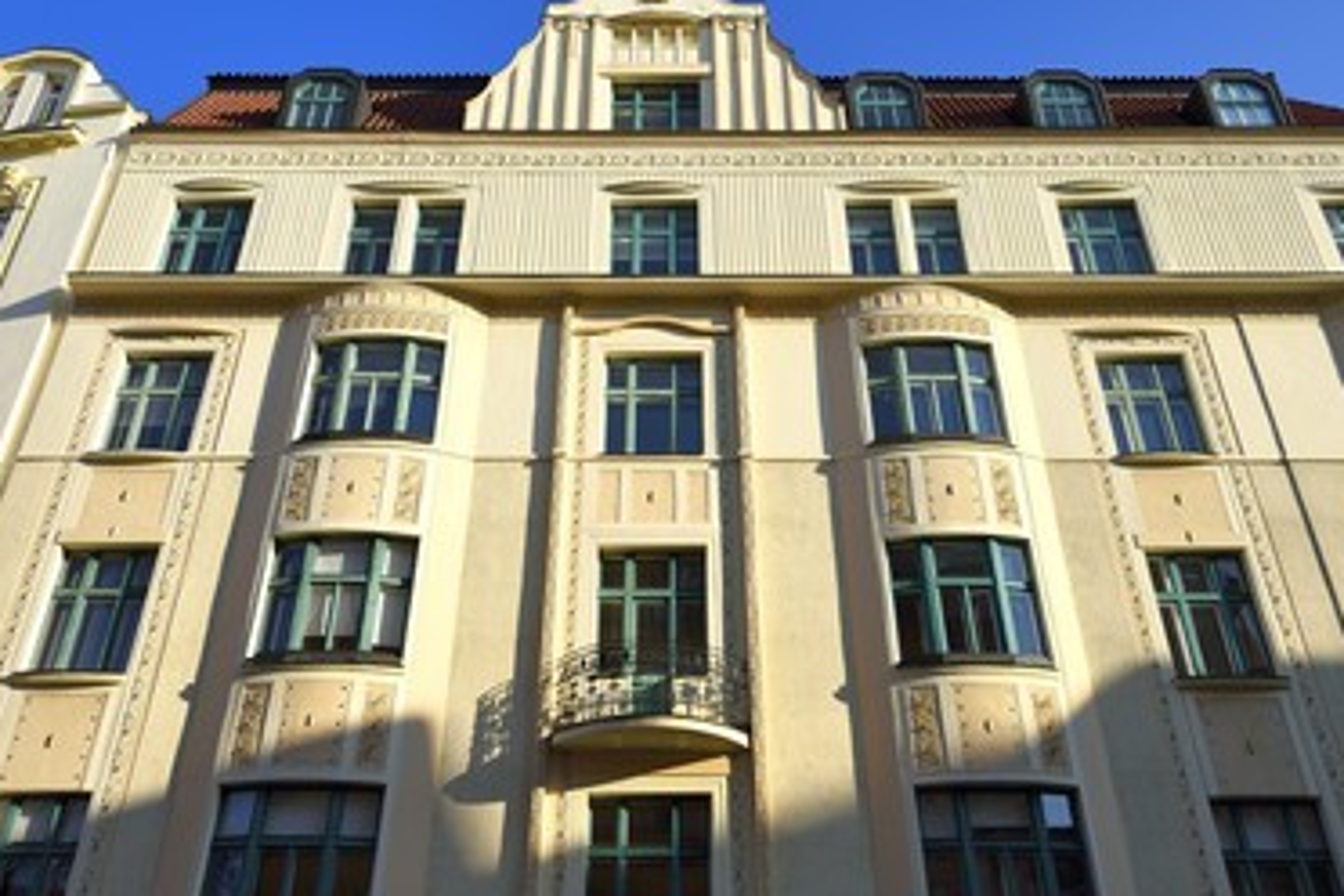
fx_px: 1307
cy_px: 423
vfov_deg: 37.8
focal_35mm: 35
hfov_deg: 54.4
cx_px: 658
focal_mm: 31
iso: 200
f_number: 13
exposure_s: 1/200
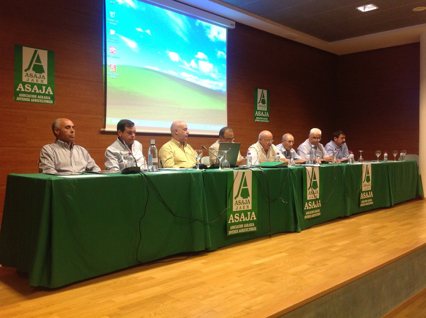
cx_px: 213
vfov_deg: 40.6
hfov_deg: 52.7
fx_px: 430
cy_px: 159
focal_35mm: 35
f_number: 2.4
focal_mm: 4.28
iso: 125
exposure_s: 1/17
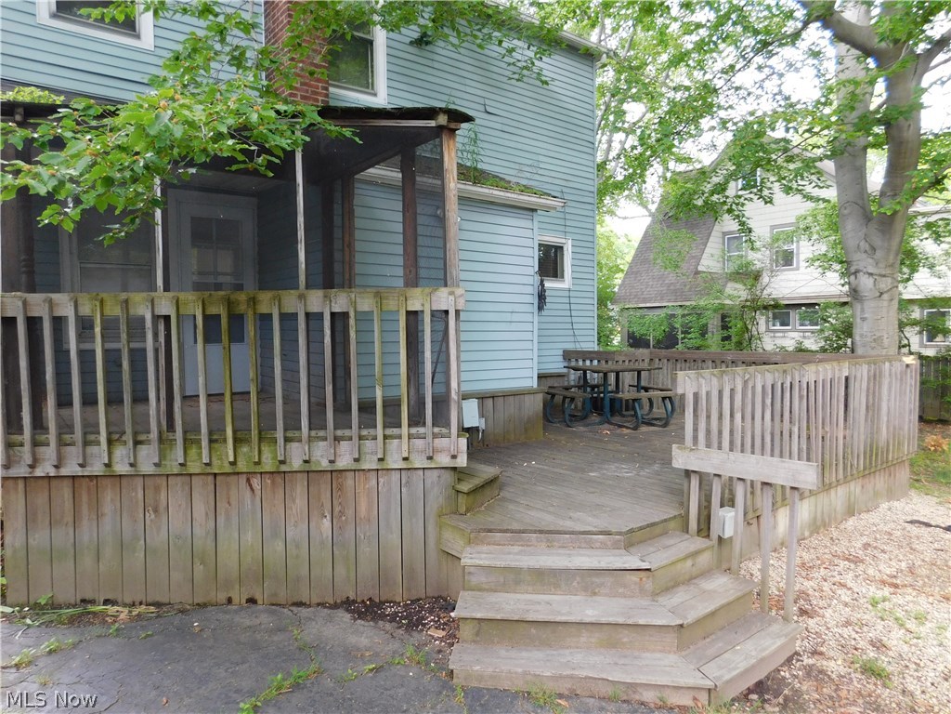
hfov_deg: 73.9
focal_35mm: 23
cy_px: 357
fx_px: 632
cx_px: 476
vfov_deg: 58.9
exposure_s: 1/30
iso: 200
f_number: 3
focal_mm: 4
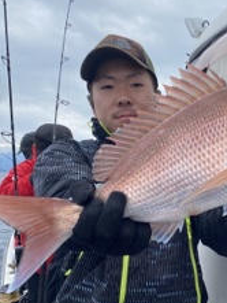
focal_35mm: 47
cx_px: 204
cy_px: 214
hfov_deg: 29.6
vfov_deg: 39.7
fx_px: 411
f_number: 1.8
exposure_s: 1/762
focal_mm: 4.25
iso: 32
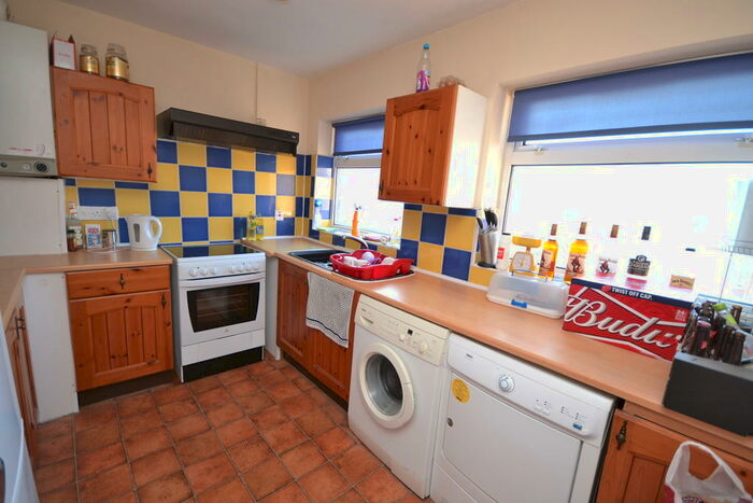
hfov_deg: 100.4
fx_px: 314
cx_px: 376
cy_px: 252
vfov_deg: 77.4
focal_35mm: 15
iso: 400
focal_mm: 10
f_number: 4
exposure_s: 1/60
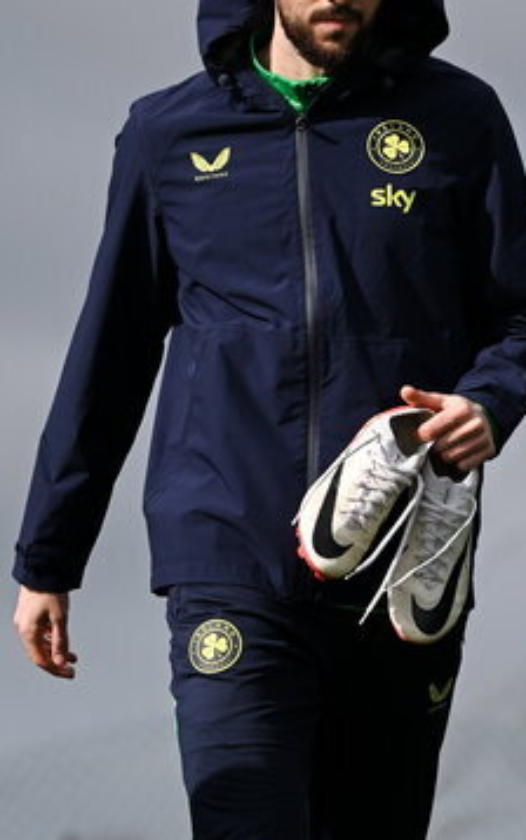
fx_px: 8342
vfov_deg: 5.8
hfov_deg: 3.6
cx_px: 346
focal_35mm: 364
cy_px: 547
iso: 250
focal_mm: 125
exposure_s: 1/10000
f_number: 2.8
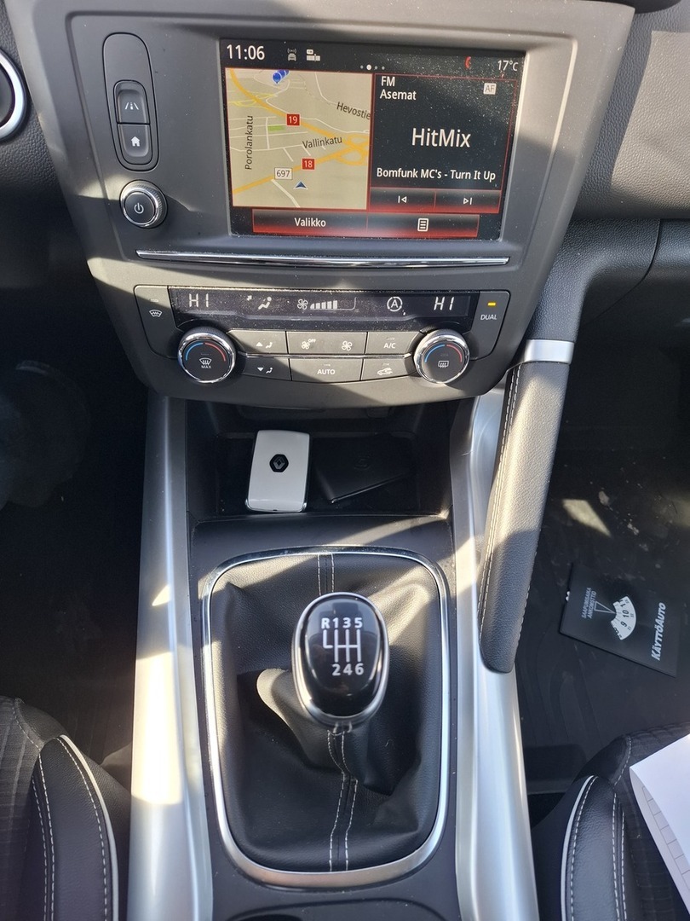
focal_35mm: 23
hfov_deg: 58.9
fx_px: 611
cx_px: 345
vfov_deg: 73.9
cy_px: 460
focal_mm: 5.54
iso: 80
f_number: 1.8
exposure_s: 1/120
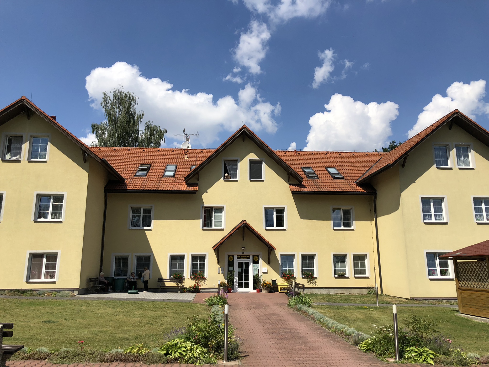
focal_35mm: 28
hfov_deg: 63.4
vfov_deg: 49.7
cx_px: 244
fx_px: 396
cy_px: 184
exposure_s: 1/3003
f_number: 1.8
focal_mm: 3.99
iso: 25
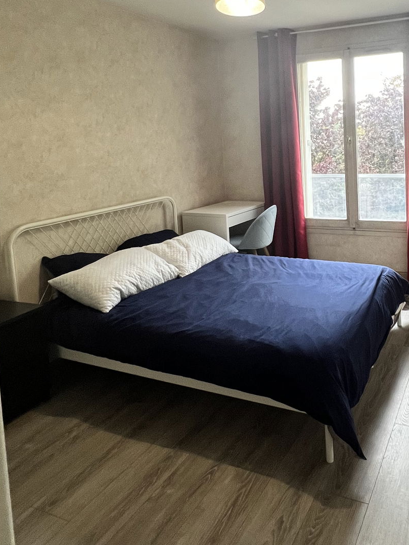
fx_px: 410
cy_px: 175
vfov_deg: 65.3
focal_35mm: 26
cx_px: 322
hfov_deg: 50.2
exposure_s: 1/94
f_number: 1.8
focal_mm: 1.57
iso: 250
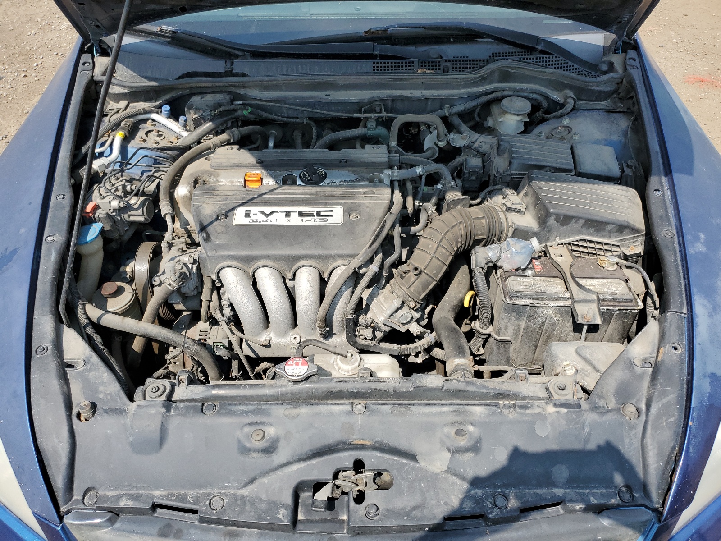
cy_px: 270
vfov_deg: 53.1
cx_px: 360
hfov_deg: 67.3
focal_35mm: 26
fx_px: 542
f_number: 1.5
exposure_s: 1/2500
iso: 50
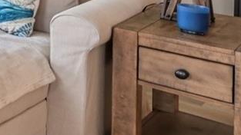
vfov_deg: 14.0
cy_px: -122
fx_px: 479
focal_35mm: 75
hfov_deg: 15.2
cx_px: -339
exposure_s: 1/200
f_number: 8
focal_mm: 14
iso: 400
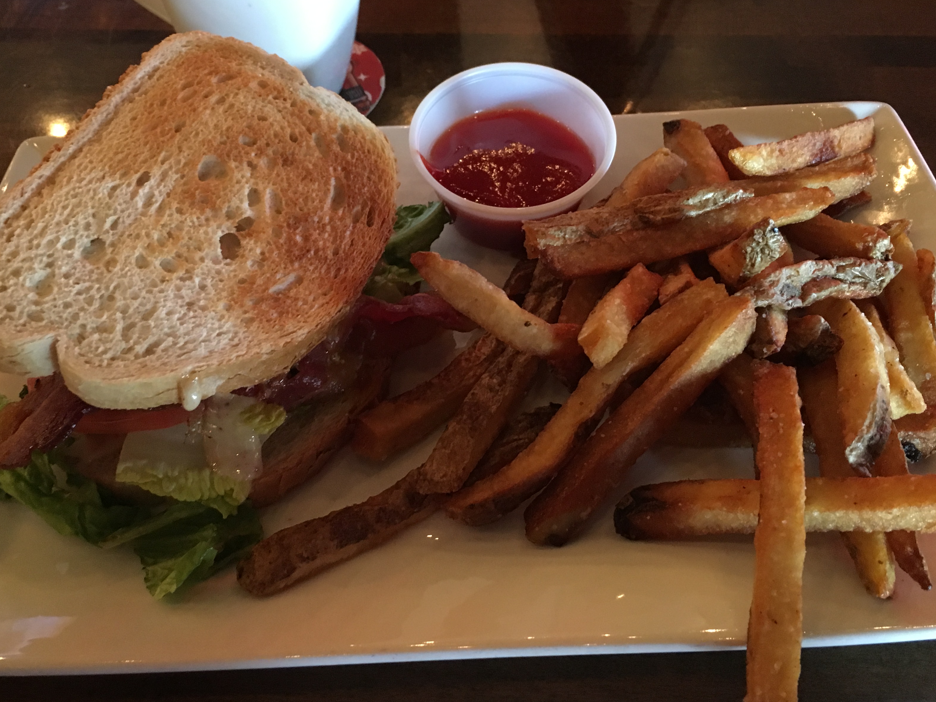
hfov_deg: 50.1
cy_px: 293
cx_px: 461
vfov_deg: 38.6
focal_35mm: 37
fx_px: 1000
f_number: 2.2
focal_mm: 4.15
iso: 400
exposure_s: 1/15
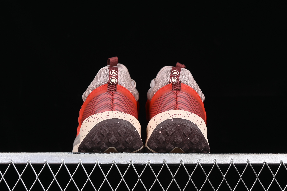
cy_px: 96
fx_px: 598
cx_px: 144
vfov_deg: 18.2
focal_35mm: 75
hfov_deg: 27.0
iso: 160
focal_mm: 50
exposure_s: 1/60
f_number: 7.1
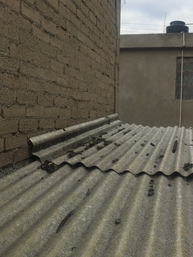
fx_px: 312
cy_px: 129
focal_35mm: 42
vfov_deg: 44.8
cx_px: 122
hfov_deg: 34.2
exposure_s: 1/2475
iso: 32
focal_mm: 4.15
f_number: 2.2
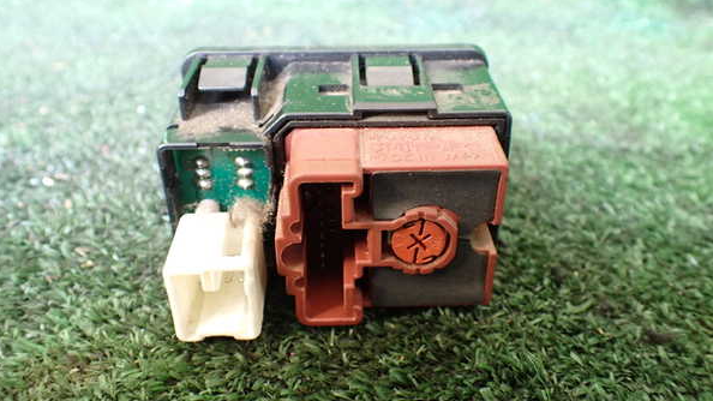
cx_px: 354
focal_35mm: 33
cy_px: 172
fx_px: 624
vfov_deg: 35.6
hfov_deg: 59.5
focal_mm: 5.4
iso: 800
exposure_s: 1/50
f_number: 2.3
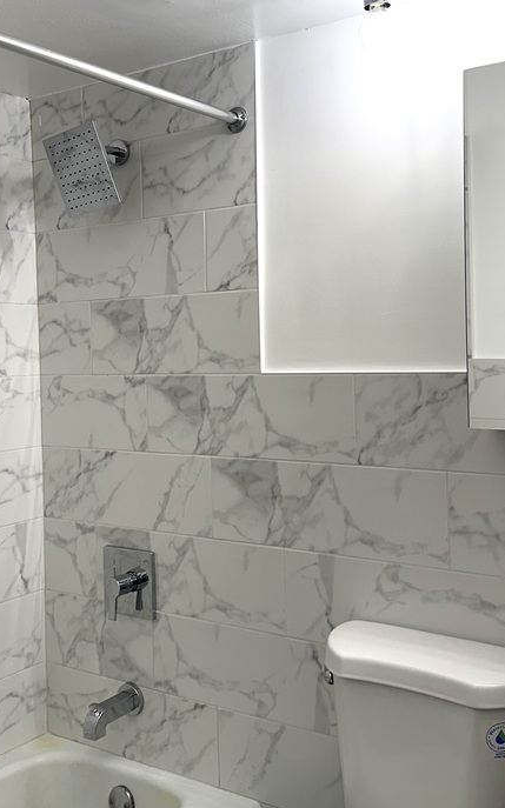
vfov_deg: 49.2
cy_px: 353
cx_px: 237
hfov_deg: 32.0
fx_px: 881
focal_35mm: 40
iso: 64
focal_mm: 6.86
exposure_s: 1/184
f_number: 1.78
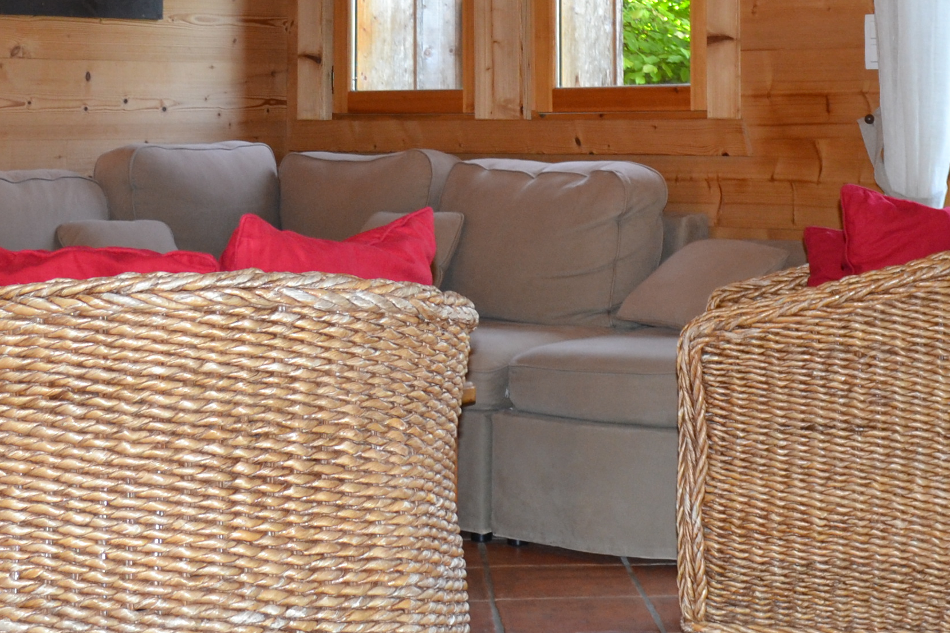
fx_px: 1979
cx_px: 543
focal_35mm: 75
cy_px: -49
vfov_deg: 17.6
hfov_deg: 27.0
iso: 400
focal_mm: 18
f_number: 4
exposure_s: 1/60
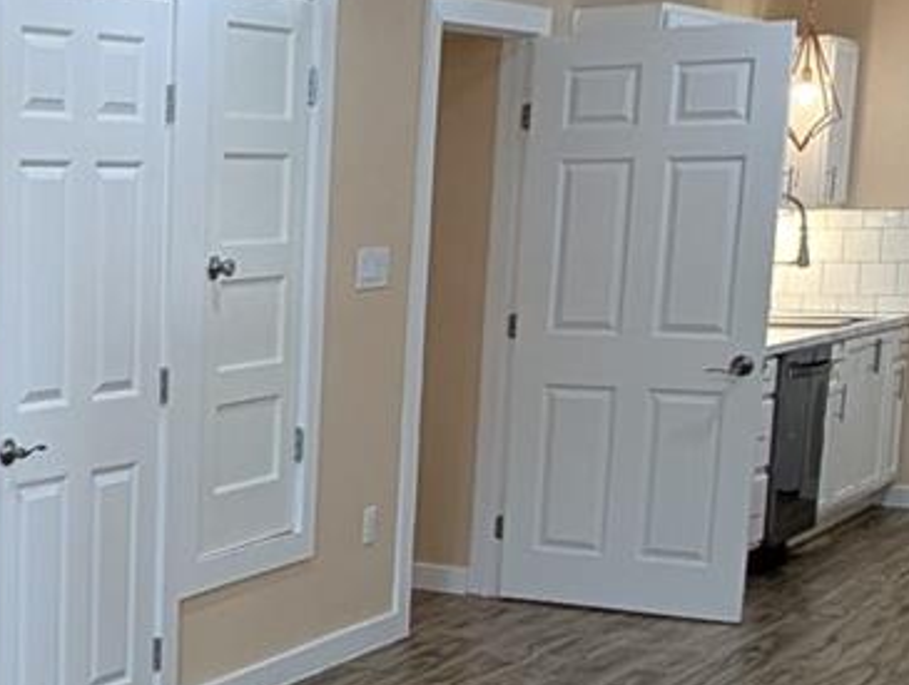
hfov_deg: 25.3
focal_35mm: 67
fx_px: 1762
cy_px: 583
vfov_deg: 21.6
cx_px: -244
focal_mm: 2.23
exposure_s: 1/60
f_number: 1.95
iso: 50
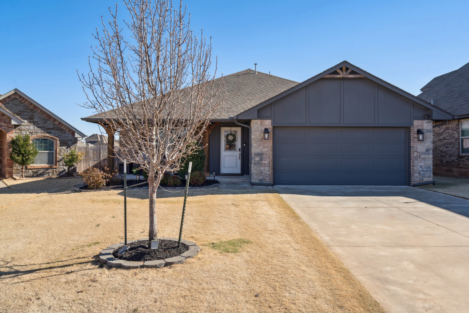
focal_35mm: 29
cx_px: 234
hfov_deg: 63.7
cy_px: 156
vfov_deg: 45.0
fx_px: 378
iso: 200
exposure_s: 1/320
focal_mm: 29
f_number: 7.1
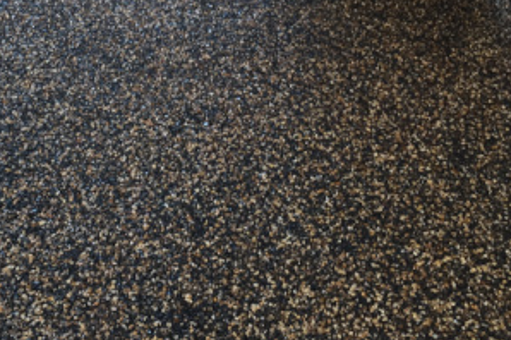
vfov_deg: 16.9
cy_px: -100
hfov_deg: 26.6
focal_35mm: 76
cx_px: 182
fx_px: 1078
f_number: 2.2
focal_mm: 4.15
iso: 40
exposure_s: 1/60
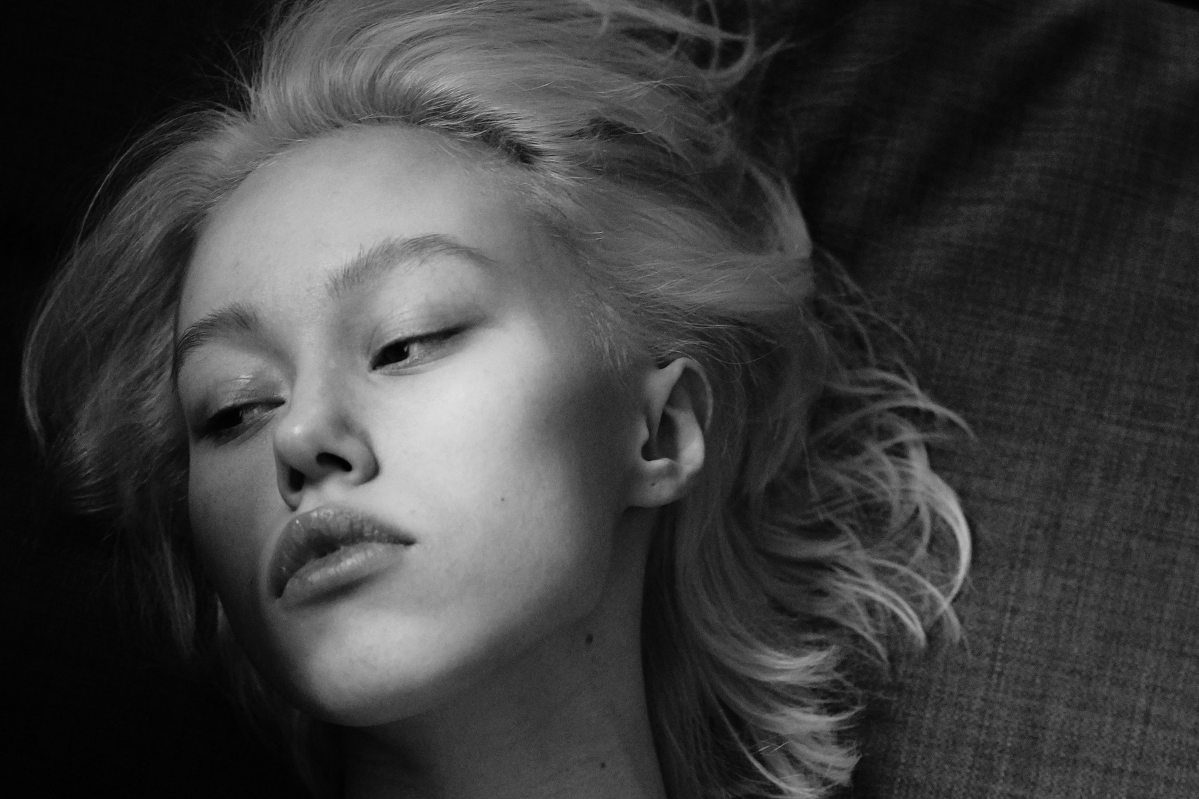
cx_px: 553
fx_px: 3563
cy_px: 1117
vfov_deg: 12.3
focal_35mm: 107
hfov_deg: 19.1
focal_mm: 50
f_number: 2.2
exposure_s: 1/100
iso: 4000
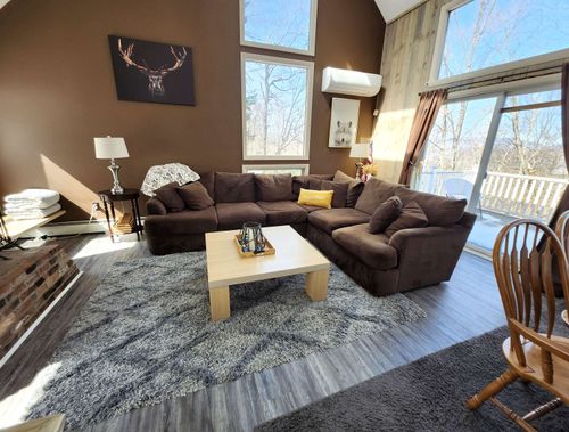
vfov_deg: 90.3
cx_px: 284
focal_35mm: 13
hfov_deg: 106.0
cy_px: 216
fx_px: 215
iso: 64
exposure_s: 1/120
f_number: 2.2
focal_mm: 1.74
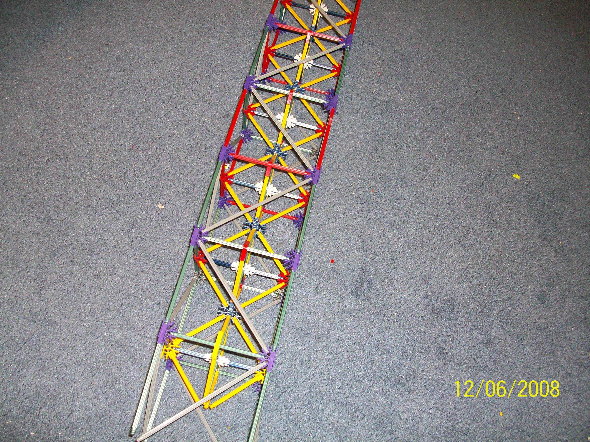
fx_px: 580
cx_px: 295
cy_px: 221
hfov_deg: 54.0
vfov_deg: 41.8
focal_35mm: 34
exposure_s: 1/60
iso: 160
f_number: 2.8
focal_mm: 5.7
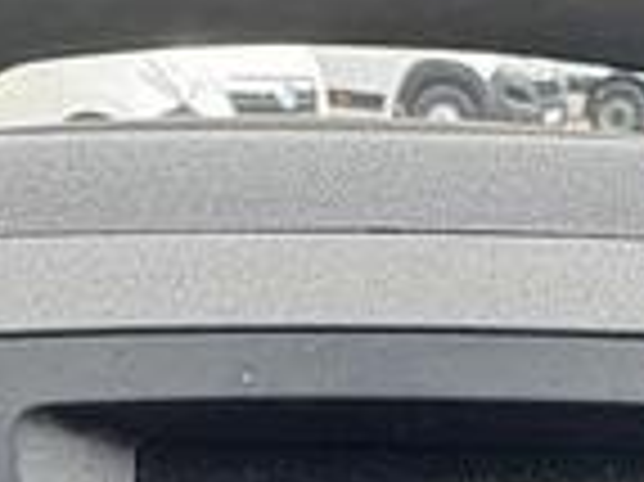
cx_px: 351
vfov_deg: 13.9
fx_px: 1636
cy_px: 1000
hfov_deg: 22.3
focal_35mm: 88
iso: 40
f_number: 2.2
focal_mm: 2.22
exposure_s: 1/99
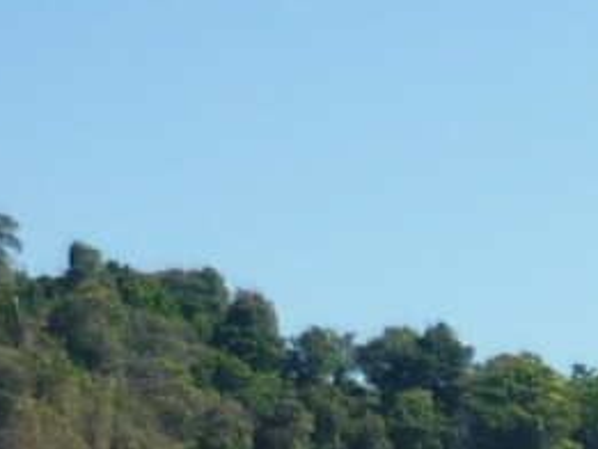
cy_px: 1326
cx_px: 1668
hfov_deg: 7.1
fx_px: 4373
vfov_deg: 5.5
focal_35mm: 253
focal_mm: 5.5
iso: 100
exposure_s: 1/160
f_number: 8
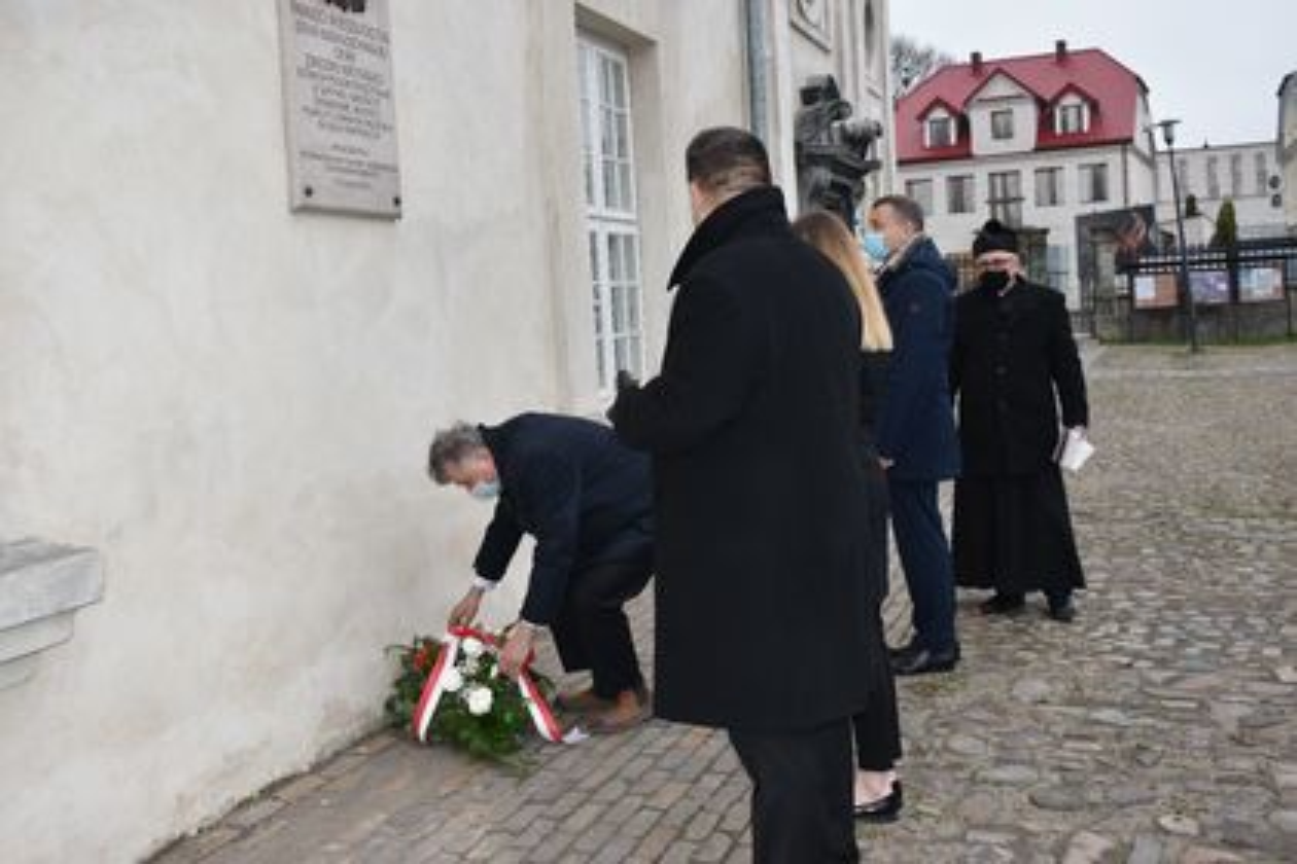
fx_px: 1405
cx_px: 648
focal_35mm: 39
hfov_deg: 49.6
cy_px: 432
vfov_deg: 34.2
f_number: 5.6
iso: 360
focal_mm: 26
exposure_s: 1/125
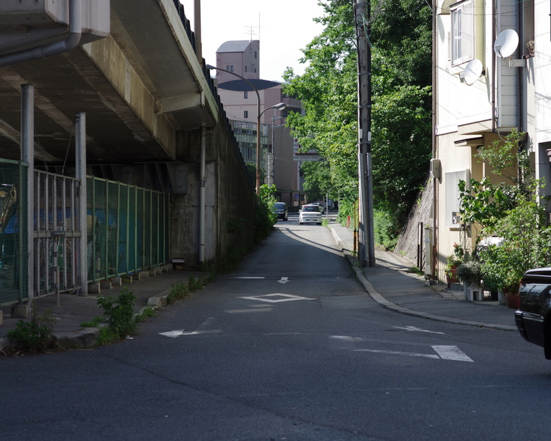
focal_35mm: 121
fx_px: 1974
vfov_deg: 12.8
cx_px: 316
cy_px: 219
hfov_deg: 15.9
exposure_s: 1/320
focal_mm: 70
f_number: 4.5
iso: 100
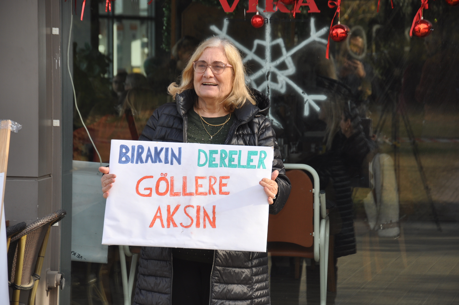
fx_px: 2006
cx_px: 230
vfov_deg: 8.7
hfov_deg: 13.1
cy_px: 152
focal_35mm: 158
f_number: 6.3
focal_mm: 105
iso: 200
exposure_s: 1/200
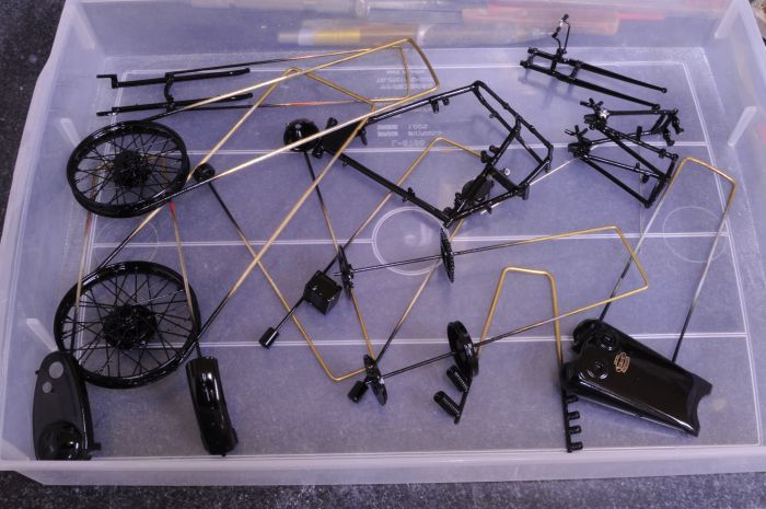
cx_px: 383
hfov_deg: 42.4
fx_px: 988
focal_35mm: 46
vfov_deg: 28.9
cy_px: 254
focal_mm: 31
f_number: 25
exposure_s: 1.6
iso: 400
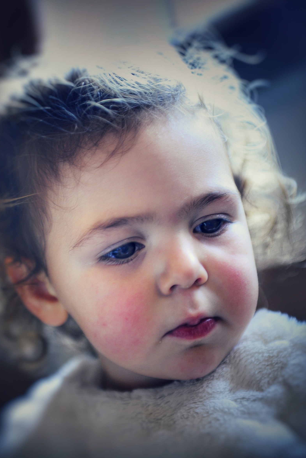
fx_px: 905
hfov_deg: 19.2
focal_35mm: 71
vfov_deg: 28.5
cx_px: 152
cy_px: 229
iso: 640
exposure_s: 1/30
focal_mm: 70
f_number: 2.8
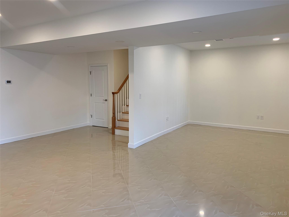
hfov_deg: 67.3
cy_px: 108
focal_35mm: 26
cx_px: 144
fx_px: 217
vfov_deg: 53.1
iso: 100
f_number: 1.8
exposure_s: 1/120
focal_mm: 4.25
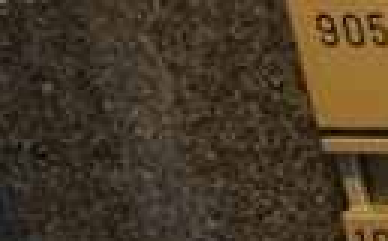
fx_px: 1424
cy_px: 572
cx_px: 1486
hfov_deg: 8.6
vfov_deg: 8.8
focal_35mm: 135
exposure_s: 1/30
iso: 3200
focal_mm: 8
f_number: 4
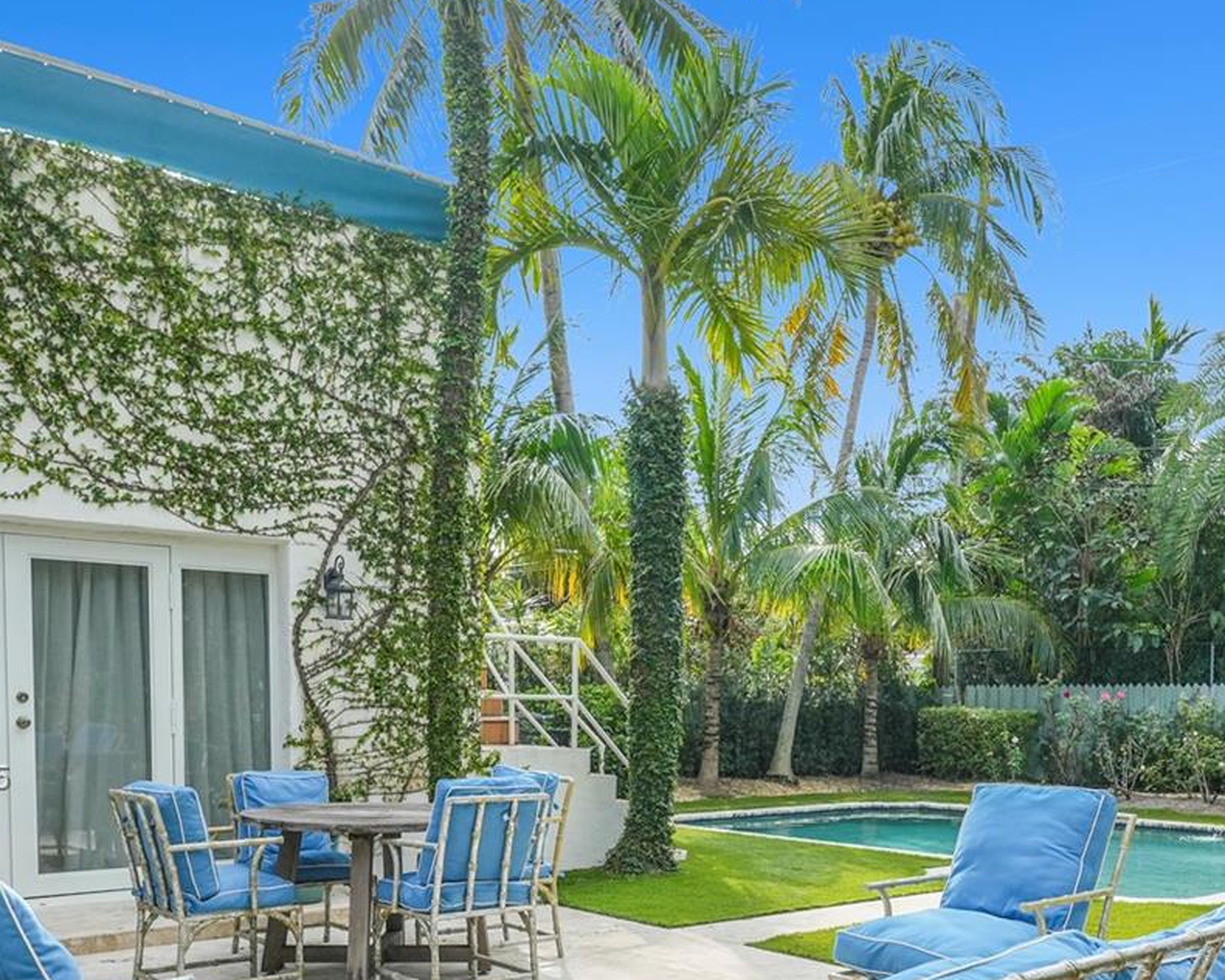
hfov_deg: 47.6
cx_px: 754
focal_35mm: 38
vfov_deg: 37.8
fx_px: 1378
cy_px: 780
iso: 640
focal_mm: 20
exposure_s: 1/2500
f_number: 5.6
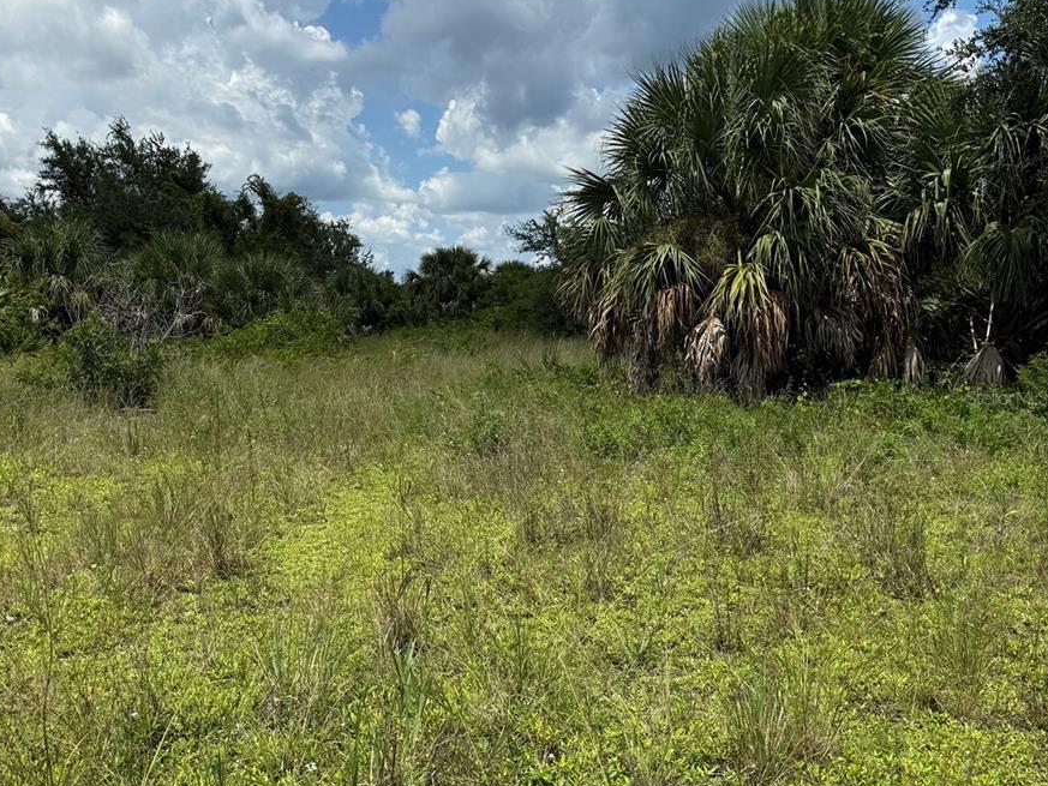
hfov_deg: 55.3
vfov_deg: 43.0
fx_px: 999
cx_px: 511
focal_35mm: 33
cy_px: 397
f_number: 1.78
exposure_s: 1/6711
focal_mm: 6.76
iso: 80
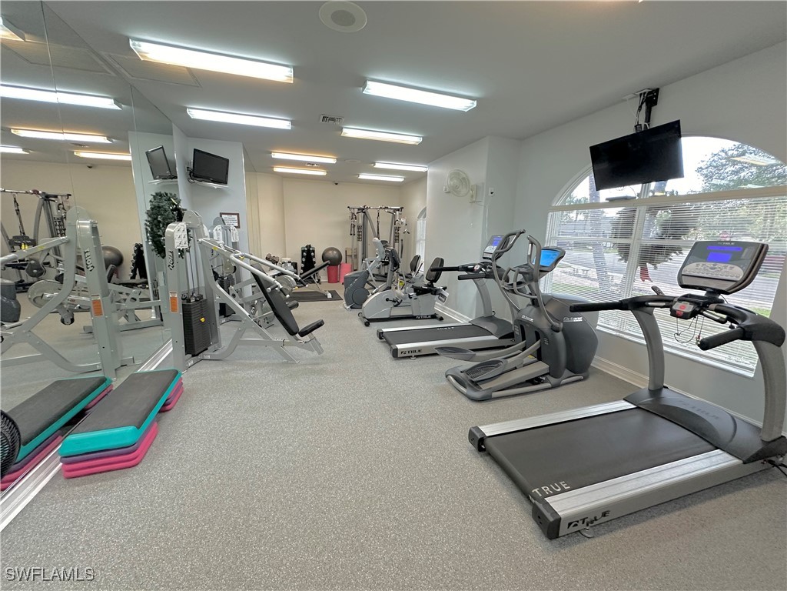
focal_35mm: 14
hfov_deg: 102.1
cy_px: 296
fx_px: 318
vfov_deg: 85.7
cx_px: 394
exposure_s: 1/120
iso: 250
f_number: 2.2
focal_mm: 2.22
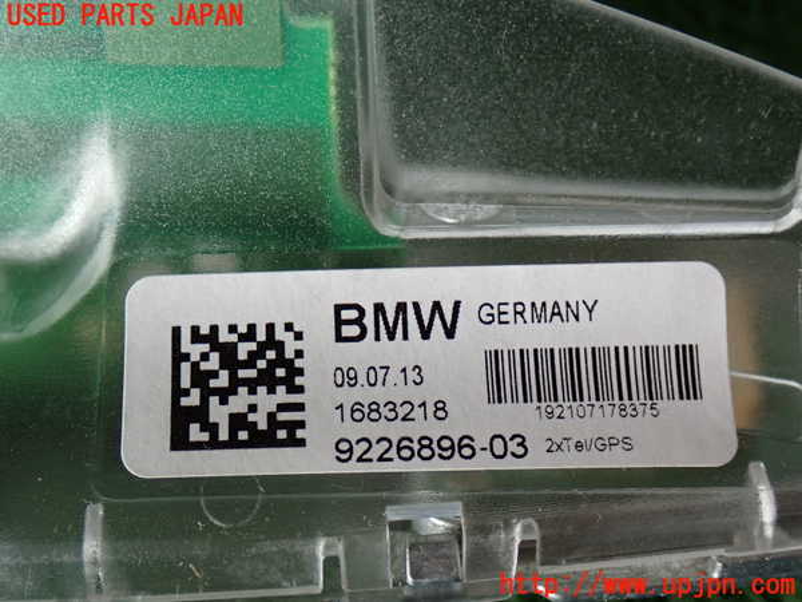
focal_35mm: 67
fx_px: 1552
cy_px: 301
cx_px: 401
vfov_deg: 21.9
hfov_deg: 29.0
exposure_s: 1/60
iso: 320
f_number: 3.8
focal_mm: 11.88
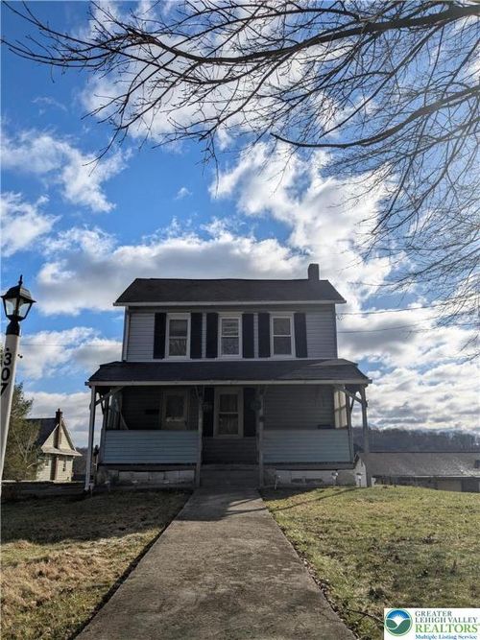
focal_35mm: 27
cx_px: 240
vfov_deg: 65.3
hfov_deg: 51.3
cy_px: 320
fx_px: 499
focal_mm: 4.38
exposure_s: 1/7812
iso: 52
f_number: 1.73
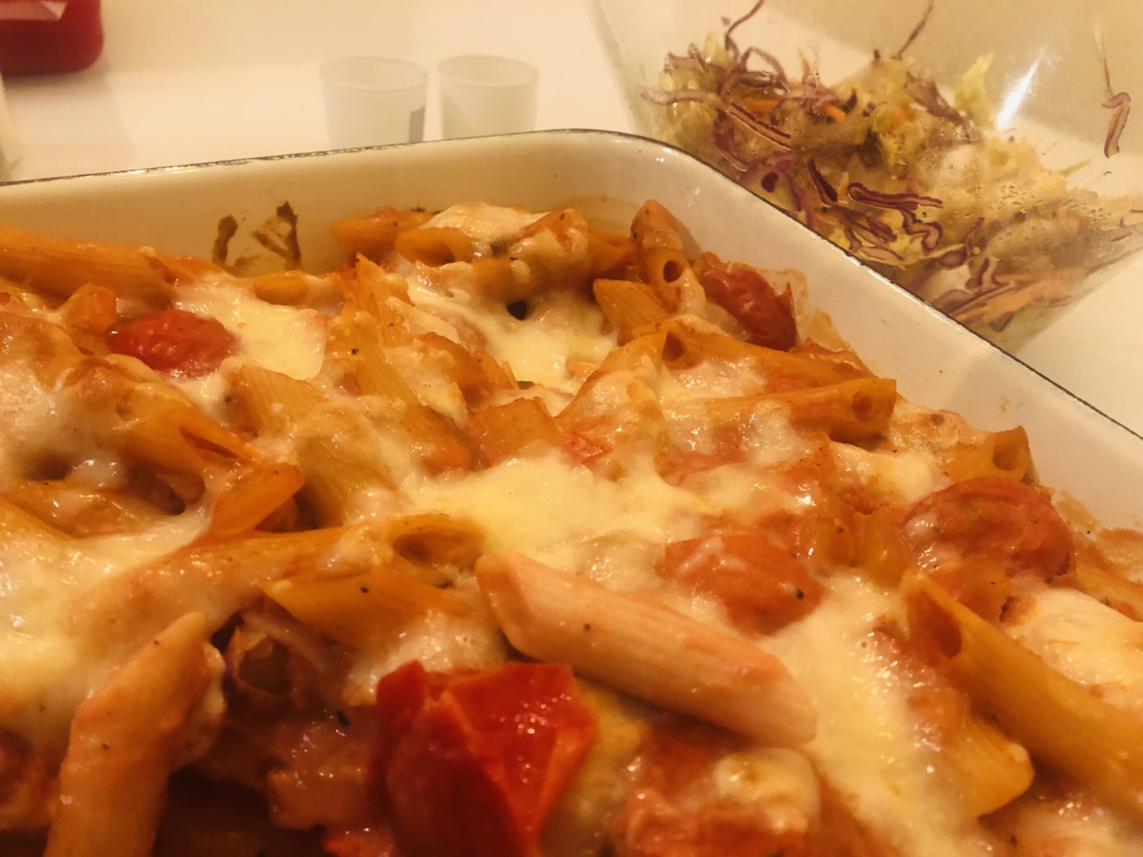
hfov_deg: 63.4
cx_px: 572
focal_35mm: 28
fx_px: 925
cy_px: 428
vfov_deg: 49.7
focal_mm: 4
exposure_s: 1/9
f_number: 1.8
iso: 100
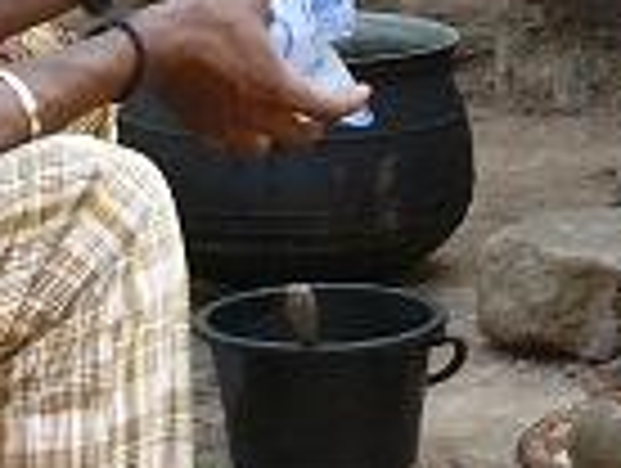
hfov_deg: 9.3
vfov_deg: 7.4
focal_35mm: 200
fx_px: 3594
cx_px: 1192
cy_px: -14
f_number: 2.8
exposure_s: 1/100
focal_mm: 6
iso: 100
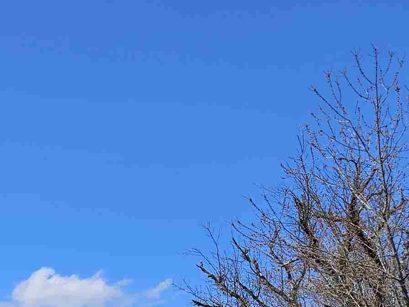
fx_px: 934
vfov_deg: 17.1
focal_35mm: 79
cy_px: 442
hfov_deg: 22.3
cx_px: -110
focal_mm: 5.4
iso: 25
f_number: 1.8
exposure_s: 1/2192
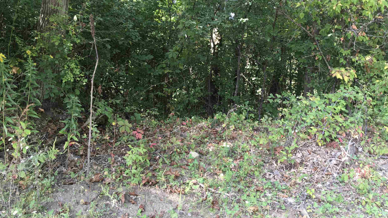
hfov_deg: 51.4
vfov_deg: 29.9
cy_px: 55
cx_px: 223
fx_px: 401
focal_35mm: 39
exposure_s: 1/120
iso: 40
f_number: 2.2
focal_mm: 4.15
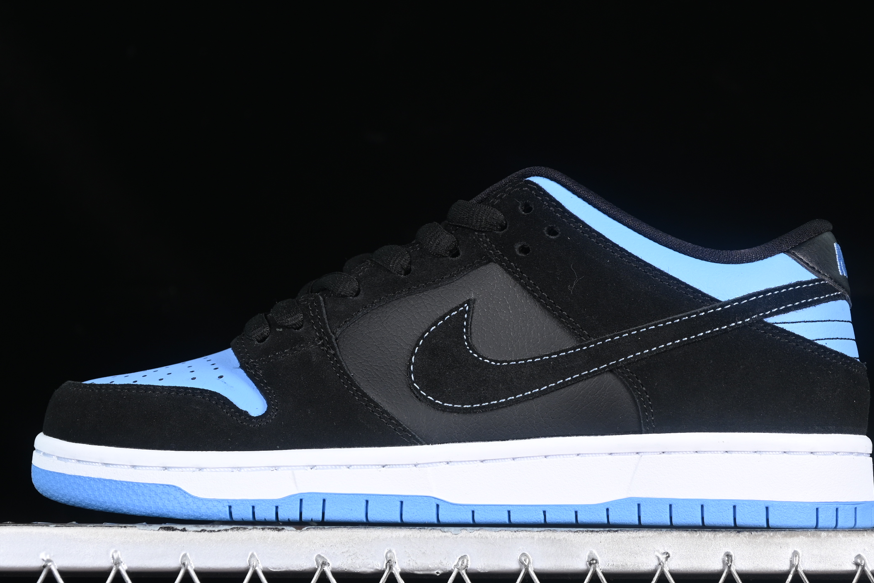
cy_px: 294
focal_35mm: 99
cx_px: 455
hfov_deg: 20.6
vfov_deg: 13.8
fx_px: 2403
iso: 160
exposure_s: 1/60
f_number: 6.3
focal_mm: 50
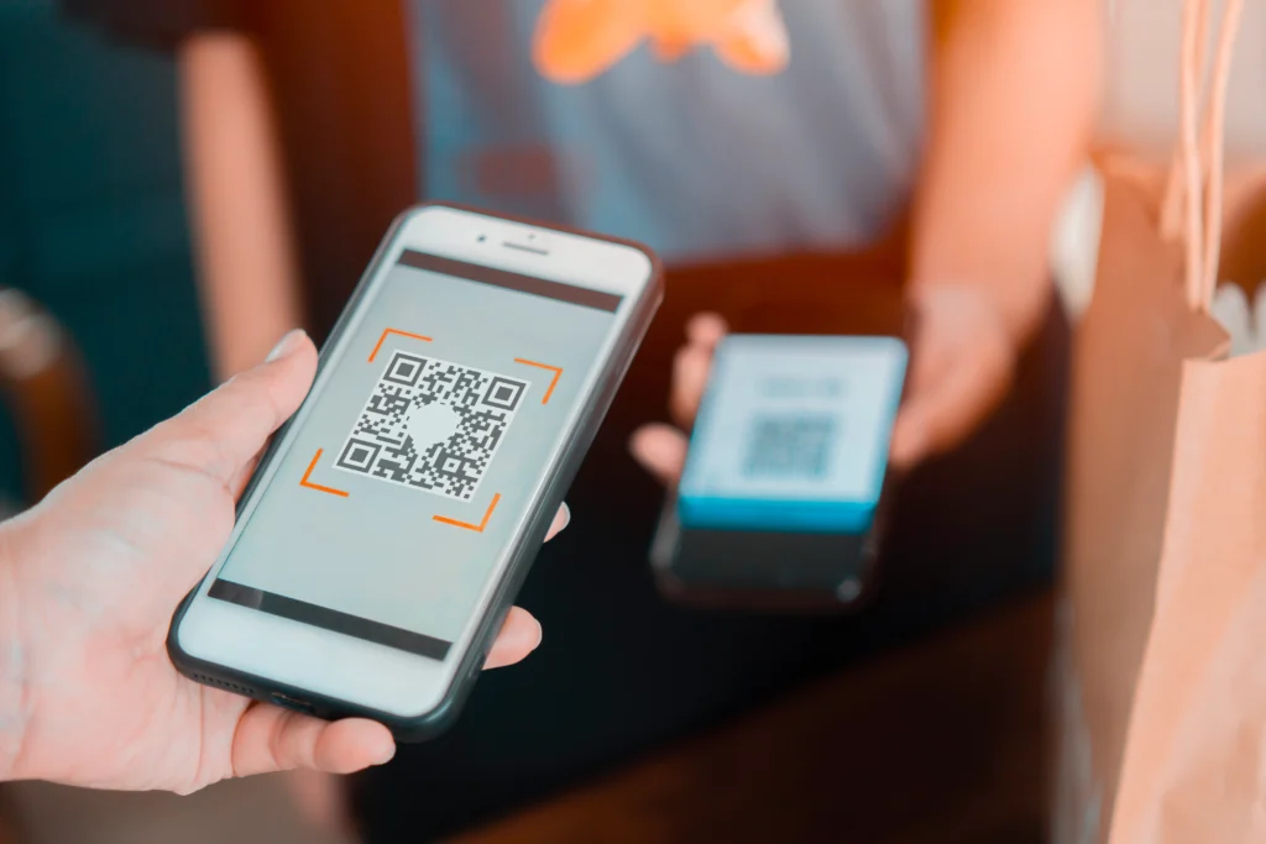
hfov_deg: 29.9
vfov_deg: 20.2
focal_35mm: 68
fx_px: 2374
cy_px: 422
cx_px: 633
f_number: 1.8
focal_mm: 45
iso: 200
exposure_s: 1/200
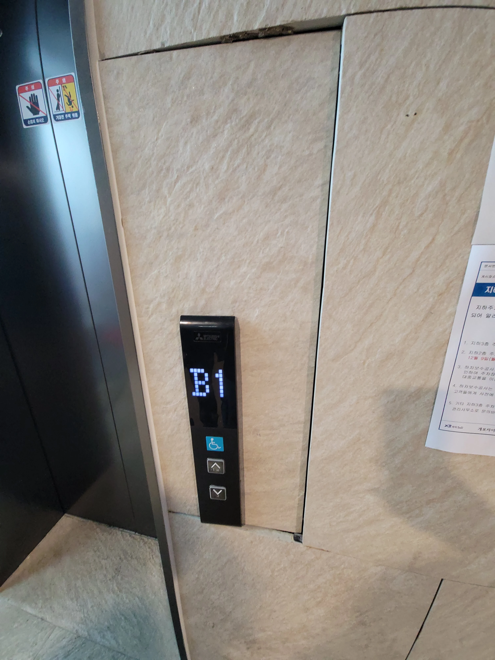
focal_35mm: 13
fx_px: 248
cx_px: 248
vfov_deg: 106.2
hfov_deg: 89.9
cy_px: 330
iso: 320
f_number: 2.2
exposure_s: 1/30
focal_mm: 2.2
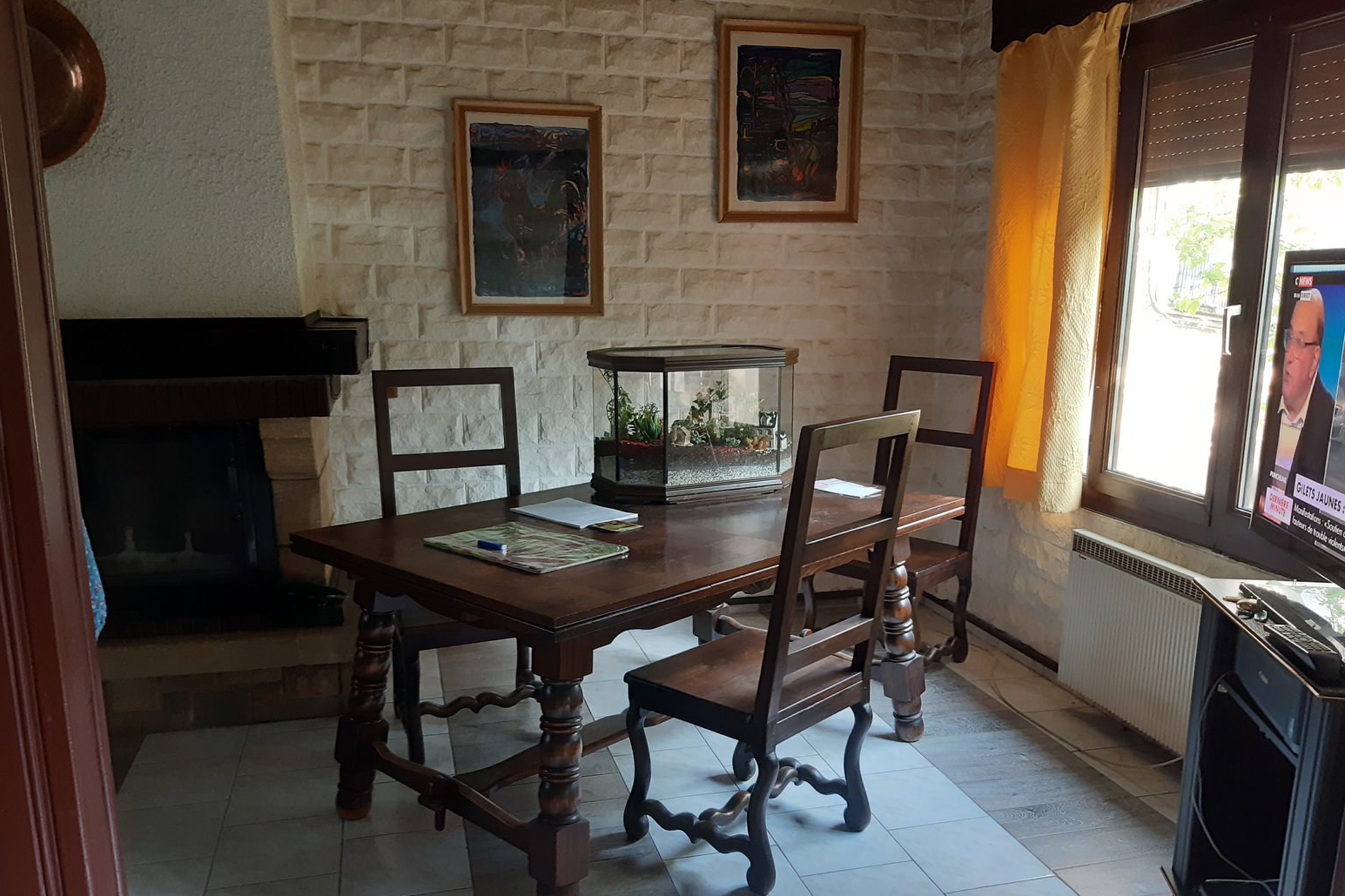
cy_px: 518
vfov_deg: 46.2
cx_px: 656
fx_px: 1046
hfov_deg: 65.5
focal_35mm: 28
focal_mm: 3.92
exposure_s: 1/33
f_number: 1.7
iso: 250
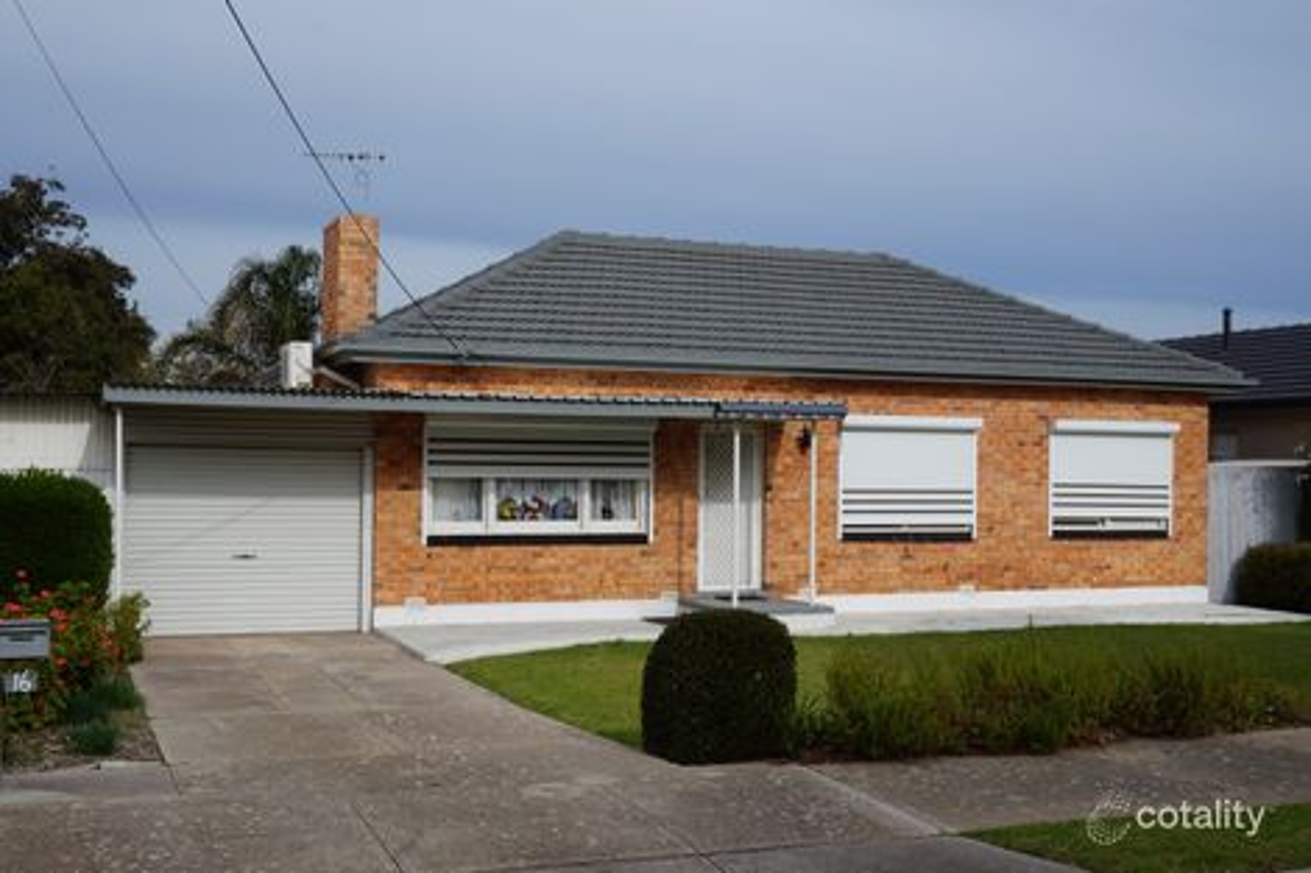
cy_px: 436
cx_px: 656
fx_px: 1474
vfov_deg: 33.0
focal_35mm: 40
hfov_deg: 47.9
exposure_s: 1/100
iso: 100
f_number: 16
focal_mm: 27
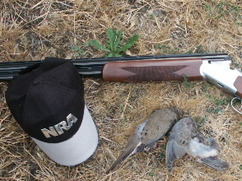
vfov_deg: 24.0
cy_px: 98
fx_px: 426
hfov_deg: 31.6
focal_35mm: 61
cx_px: 142
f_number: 4.5
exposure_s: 1/180
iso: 100
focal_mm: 7.21
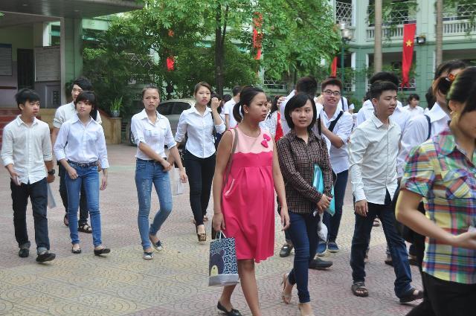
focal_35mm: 57
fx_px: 753
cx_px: 238
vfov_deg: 23.7
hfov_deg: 35.1
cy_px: 158
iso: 200
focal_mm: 38
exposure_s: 1/80
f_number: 5
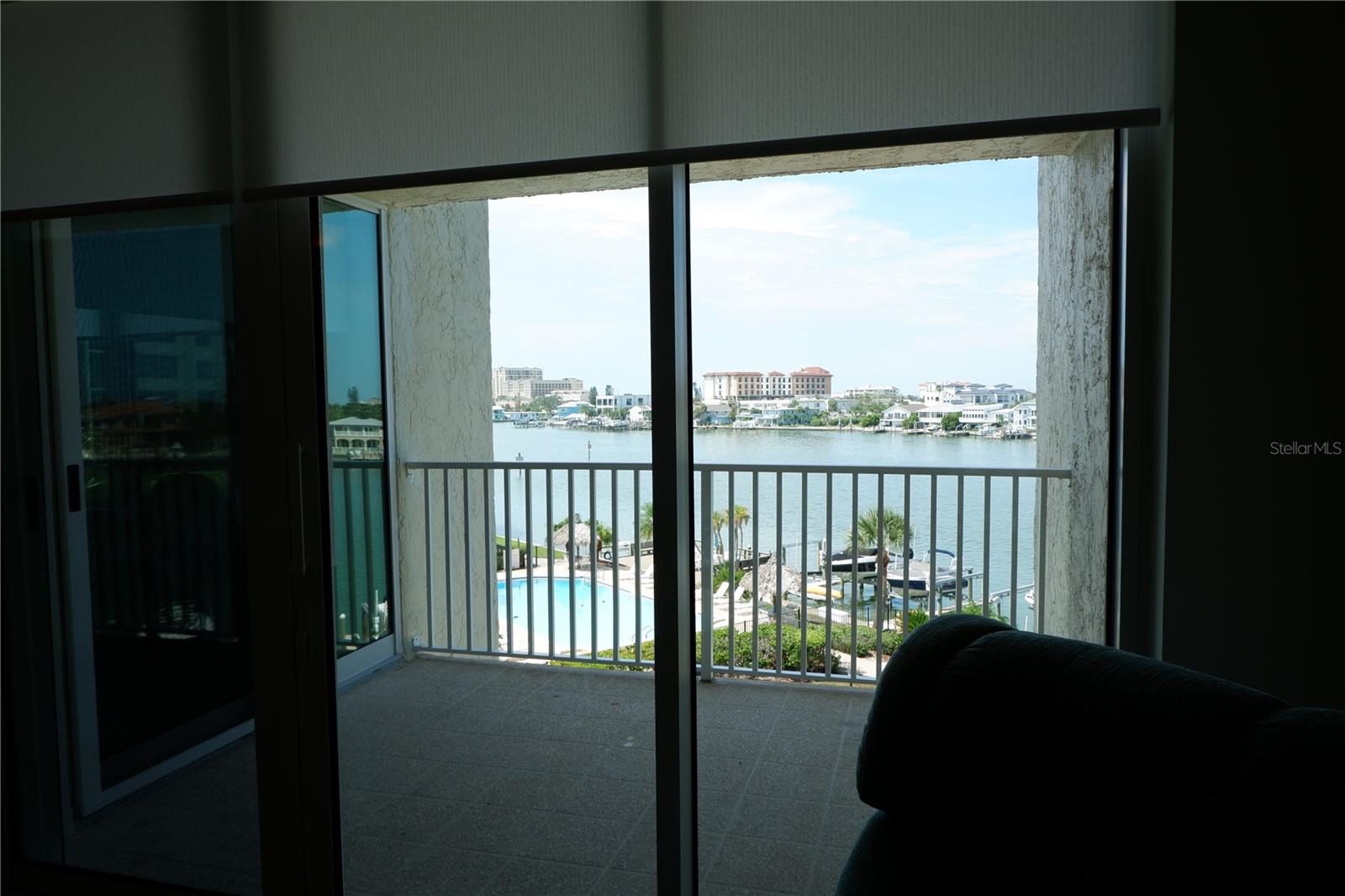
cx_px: 672
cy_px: 448
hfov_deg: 76.1
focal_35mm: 23
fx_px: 859
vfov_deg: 55.1
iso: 200
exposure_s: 1/160
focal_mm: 15
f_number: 8
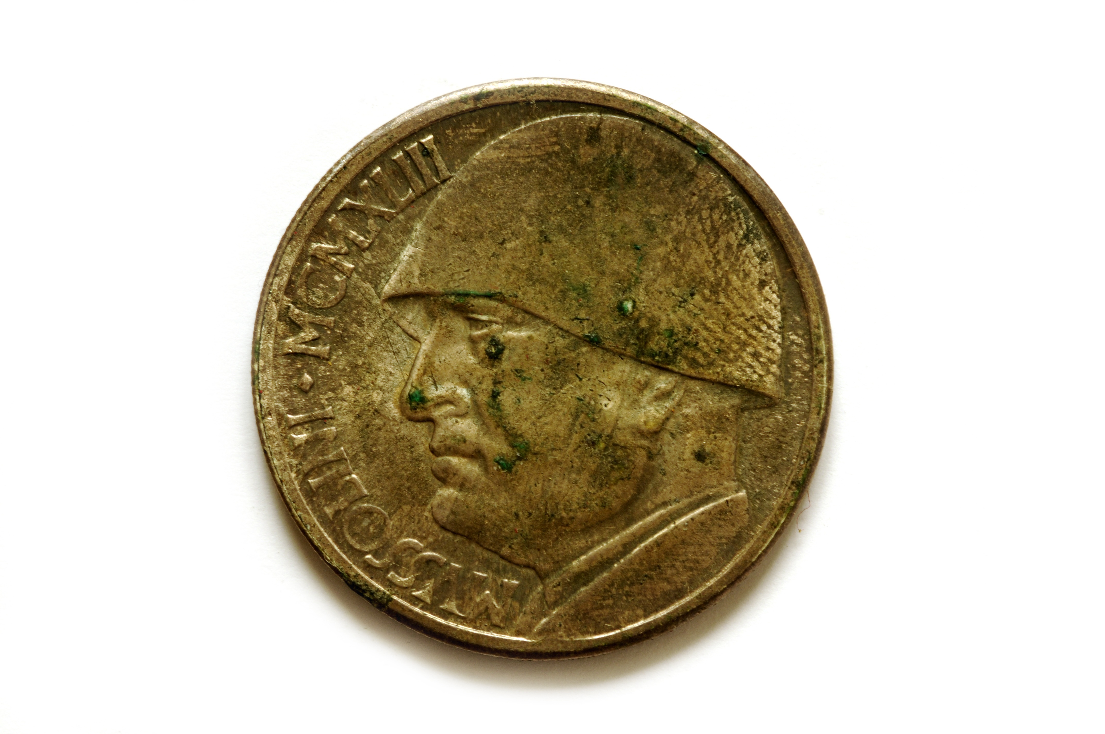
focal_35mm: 158
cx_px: 552
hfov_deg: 13.1
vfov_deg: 8.7
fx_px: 4828
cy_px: 367
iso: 200
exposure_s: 1/100
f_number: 18
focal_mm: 105
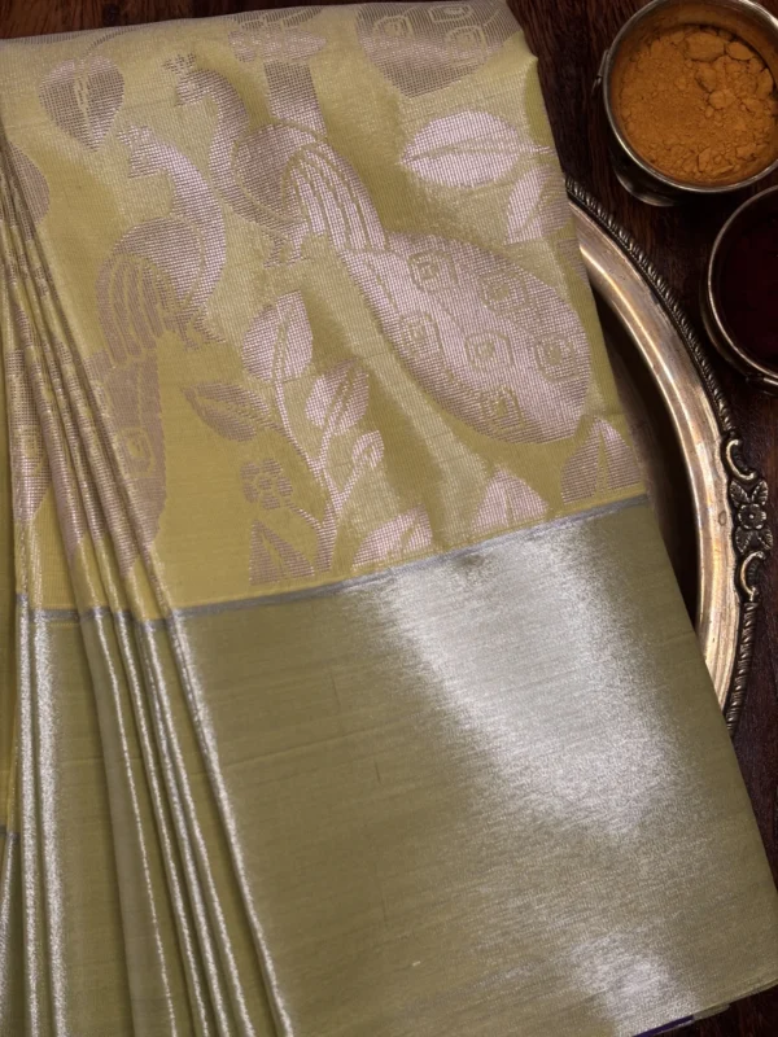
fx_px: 1558
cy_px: 518
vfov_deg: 36.8
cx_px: 389
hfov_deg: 28.0
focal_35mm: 52
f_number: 1.6
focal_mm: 5.96
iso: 32
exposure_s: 1/50
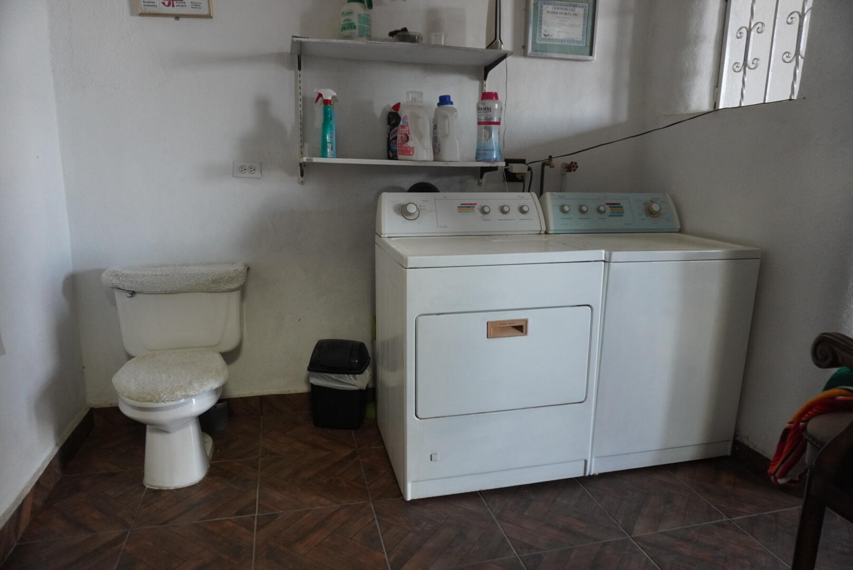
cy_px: 285
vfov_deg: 53.2
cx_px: 426
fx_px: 569
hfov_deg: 73.7
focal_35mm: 24
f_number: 3.5
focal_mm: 16
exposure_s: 1/200
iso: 1600
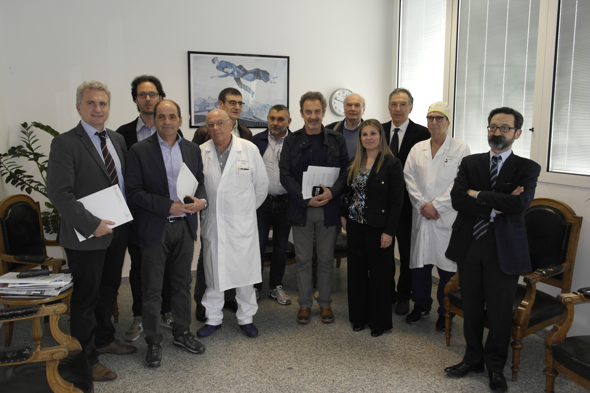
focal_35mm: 30
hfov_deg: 61.9
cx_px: 295
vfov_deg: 43.6
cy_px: 196
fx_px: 492
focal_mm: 20
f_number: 3.5
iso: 200
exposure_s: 1/80
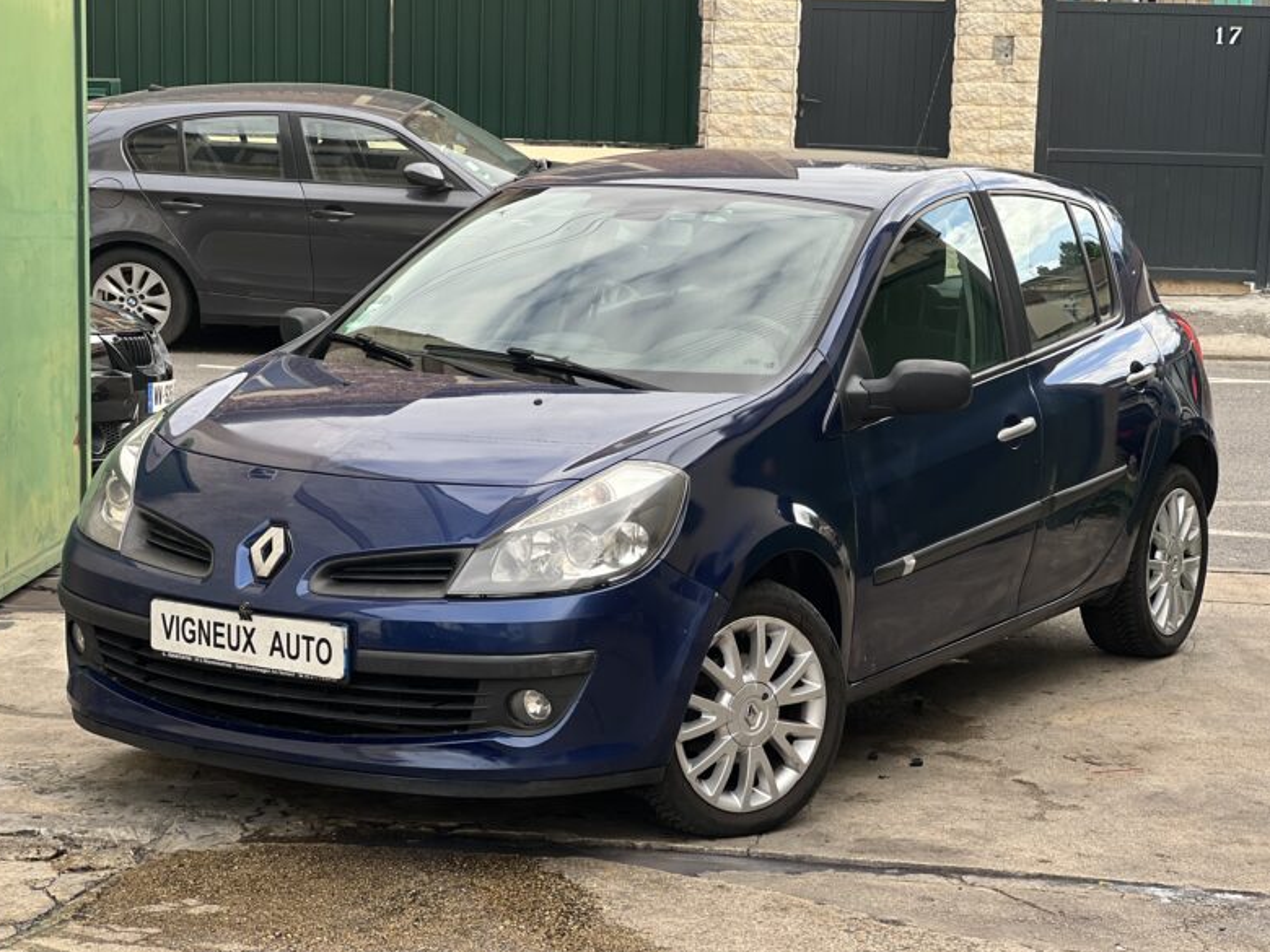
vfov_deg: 18.7
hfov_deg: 24.7
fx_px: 2898
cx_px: 630
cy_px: 475
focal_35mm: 79
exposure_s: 1/122
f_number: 2.8
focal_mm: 9
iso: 20
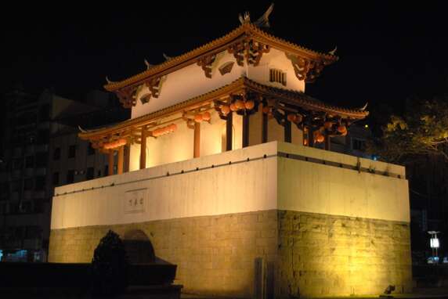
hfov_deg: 41.8
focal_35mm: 47
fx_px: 585
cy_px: 167
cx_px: 250
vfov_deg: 28.7
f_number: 4.5
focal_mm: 28
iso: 400
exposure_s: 1/25
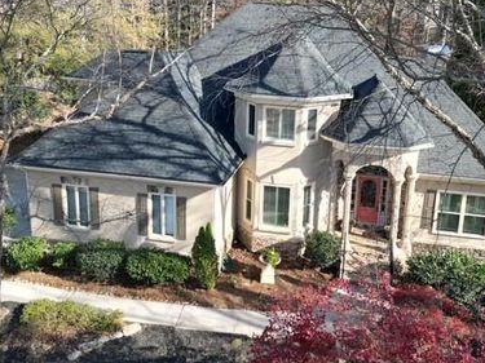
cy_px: 130
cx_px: 281
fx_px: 448
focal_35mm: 32
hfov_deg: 56.6
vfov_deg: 43.7
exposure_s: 1/640
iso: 100
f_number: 1.7
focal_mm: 6.72
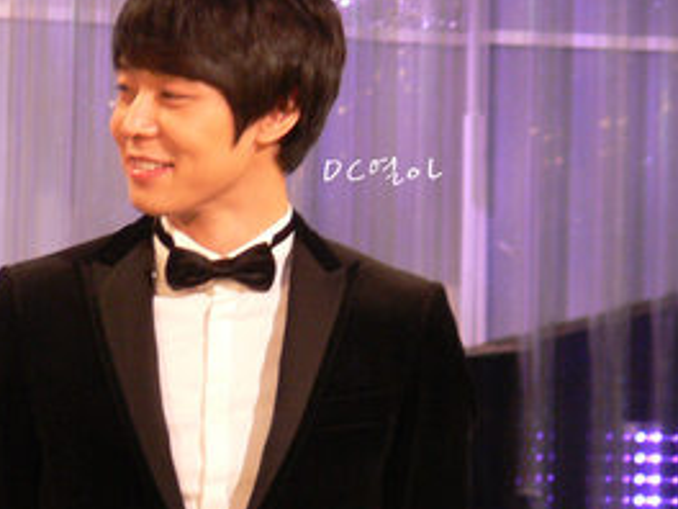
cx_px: 488
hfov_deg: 2.0
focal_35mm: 1014
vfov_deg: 1.5
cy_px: 248
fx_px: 19861
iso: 200
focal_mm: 88.8
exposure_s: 1/30
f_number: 3.7
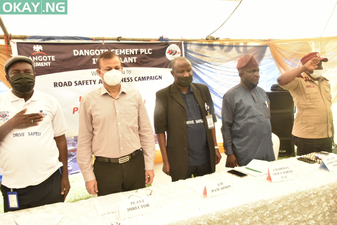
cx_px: 168
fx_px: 262
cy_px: 112
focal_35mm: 28
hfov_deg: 65.4
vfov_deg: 46.5
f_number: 22
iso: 6400
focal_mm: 28
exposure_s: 1/100
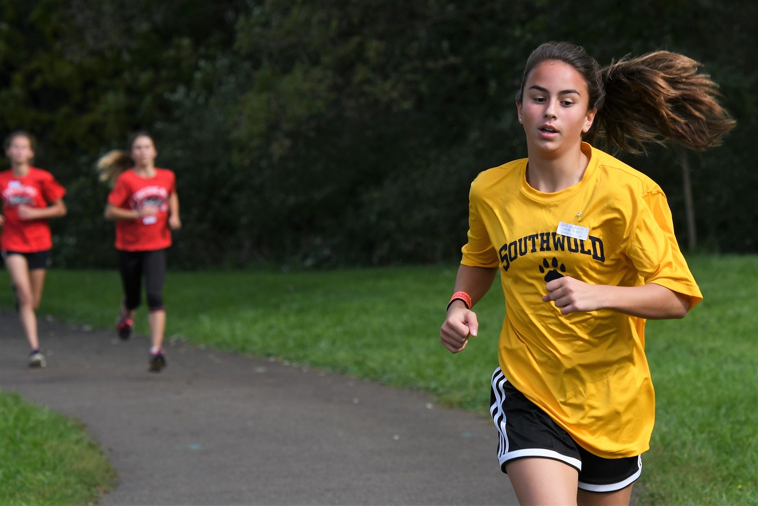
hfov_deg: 11.8
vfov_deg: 7.9
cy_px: 253
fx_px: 3664
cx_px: 379
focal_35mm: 174
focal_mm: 116
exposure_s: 1/800
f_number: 5.6
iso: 180
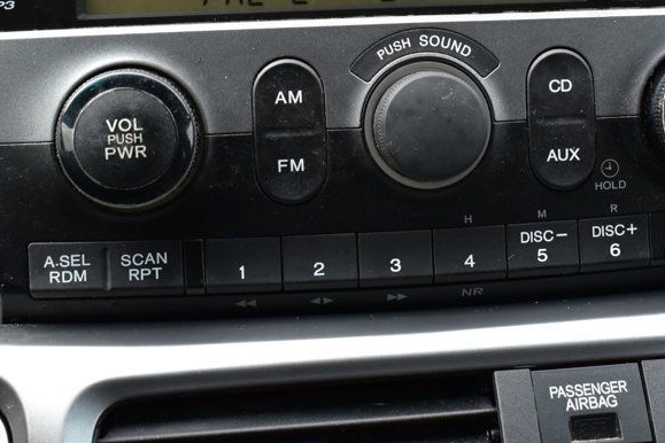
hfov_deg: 26.2
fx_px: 1420
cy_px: 99
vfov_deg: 17.6
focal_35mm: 77
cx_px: 448
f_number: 8
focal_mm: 29
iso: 400
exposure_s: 1/80
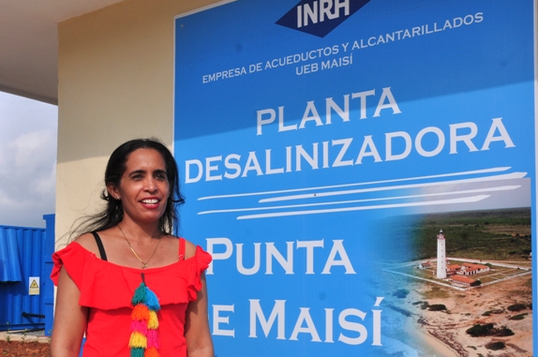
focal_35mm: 46
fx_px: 686
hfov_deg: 42.7
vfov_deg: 28.9
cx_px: 306
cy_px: 247
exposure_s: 1/500
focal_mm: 22
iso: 200
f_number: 11
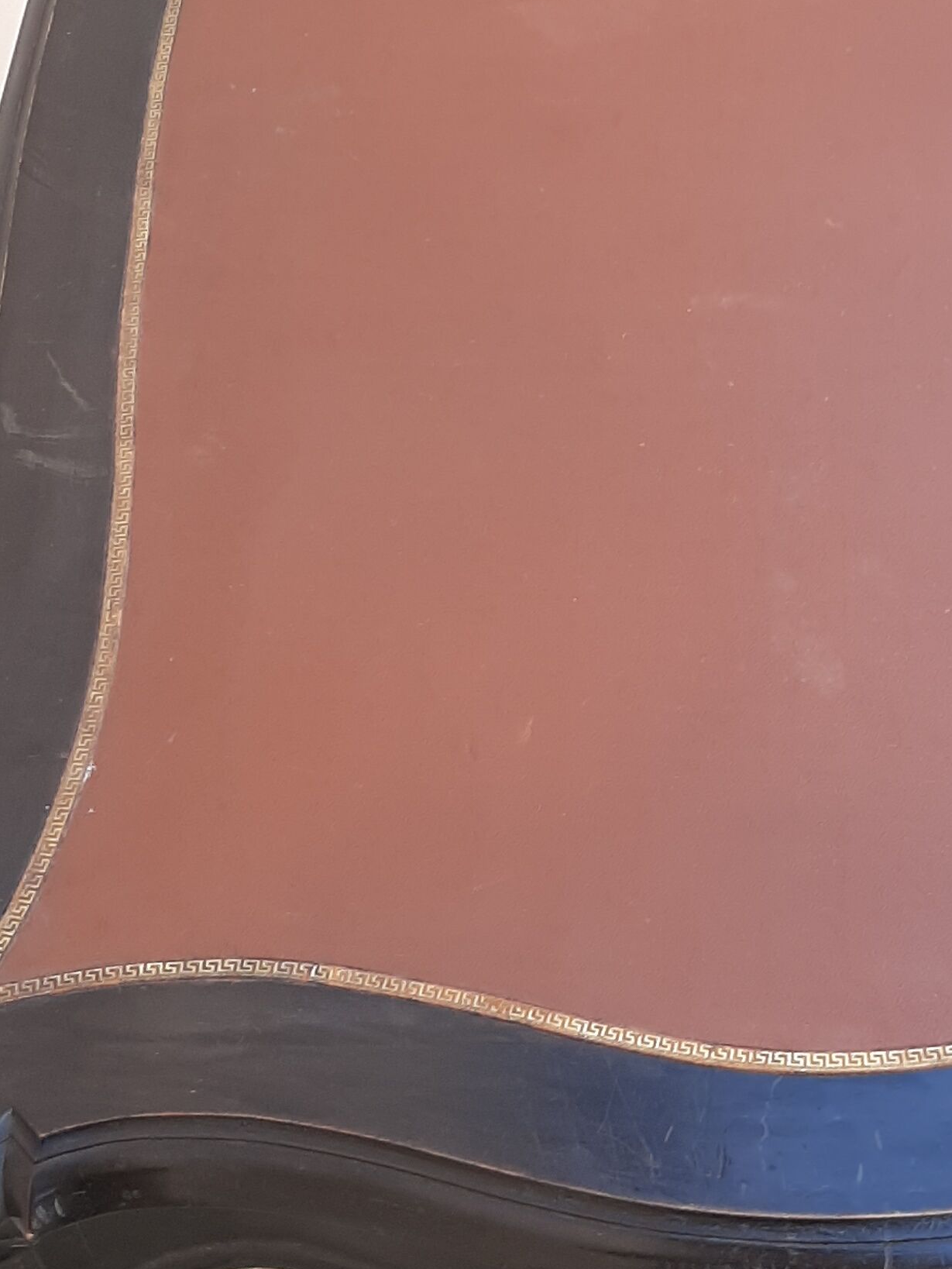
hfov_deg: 22.5
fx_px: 2346
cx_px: 799
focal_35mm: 64
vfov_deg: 30.2
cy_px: 726
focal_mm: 3.93
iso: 40
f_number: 1.7
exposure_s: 1/170
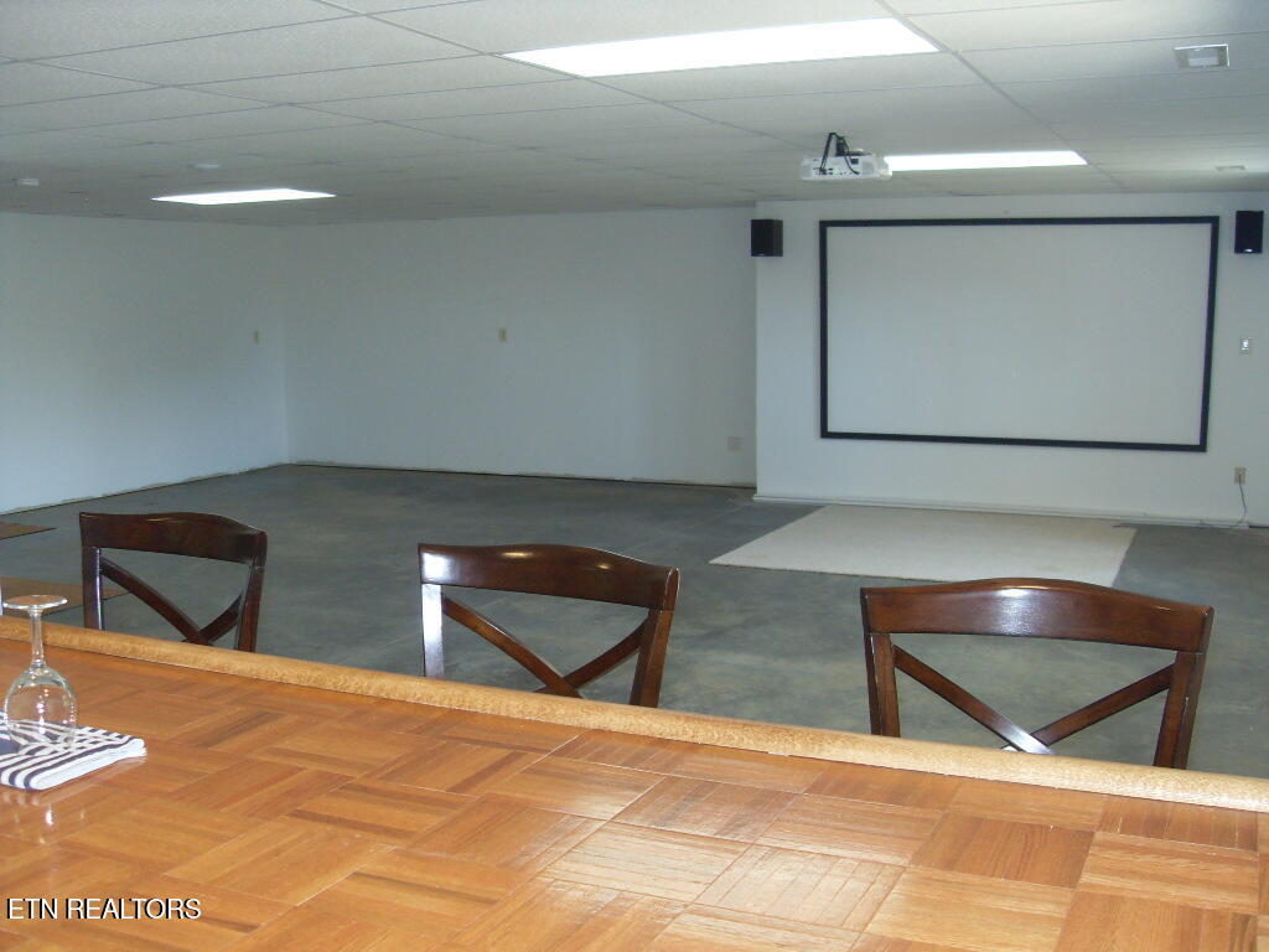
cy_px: 476
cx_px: 634
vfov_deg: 38.7
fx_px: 1356
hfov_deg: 50.1
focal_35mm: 37
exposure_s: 1/45
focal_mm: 6.3
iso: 160
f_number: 2.8
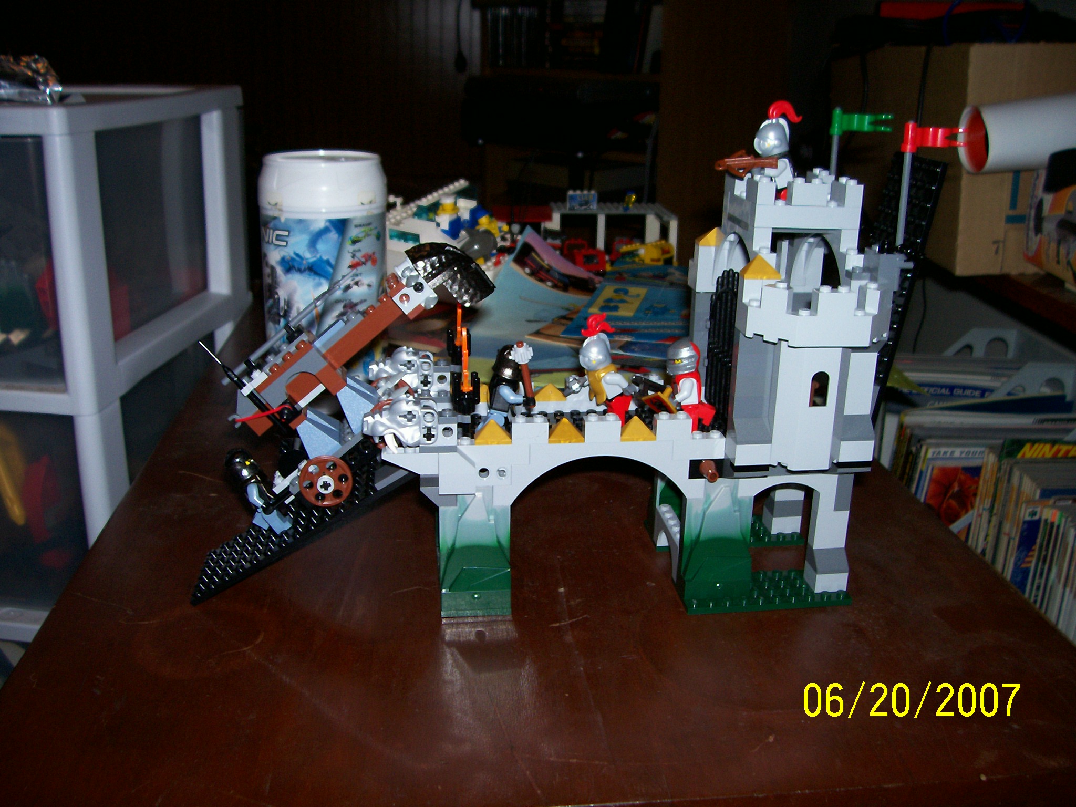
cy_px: 404
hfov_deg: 54.0
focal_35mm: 34
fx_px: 1057
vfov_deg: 41.8
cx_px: 538
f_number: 2.7
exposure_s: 1/64
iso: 80
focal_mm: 5.6
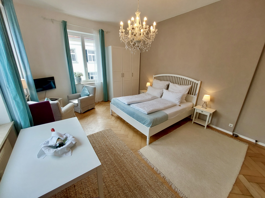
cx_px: 132
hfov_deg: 106.2
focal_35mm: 13
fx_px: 100
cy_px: 99
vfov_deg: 89.9
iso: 64
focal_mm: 1.42
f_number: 2.2
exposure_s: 1/100
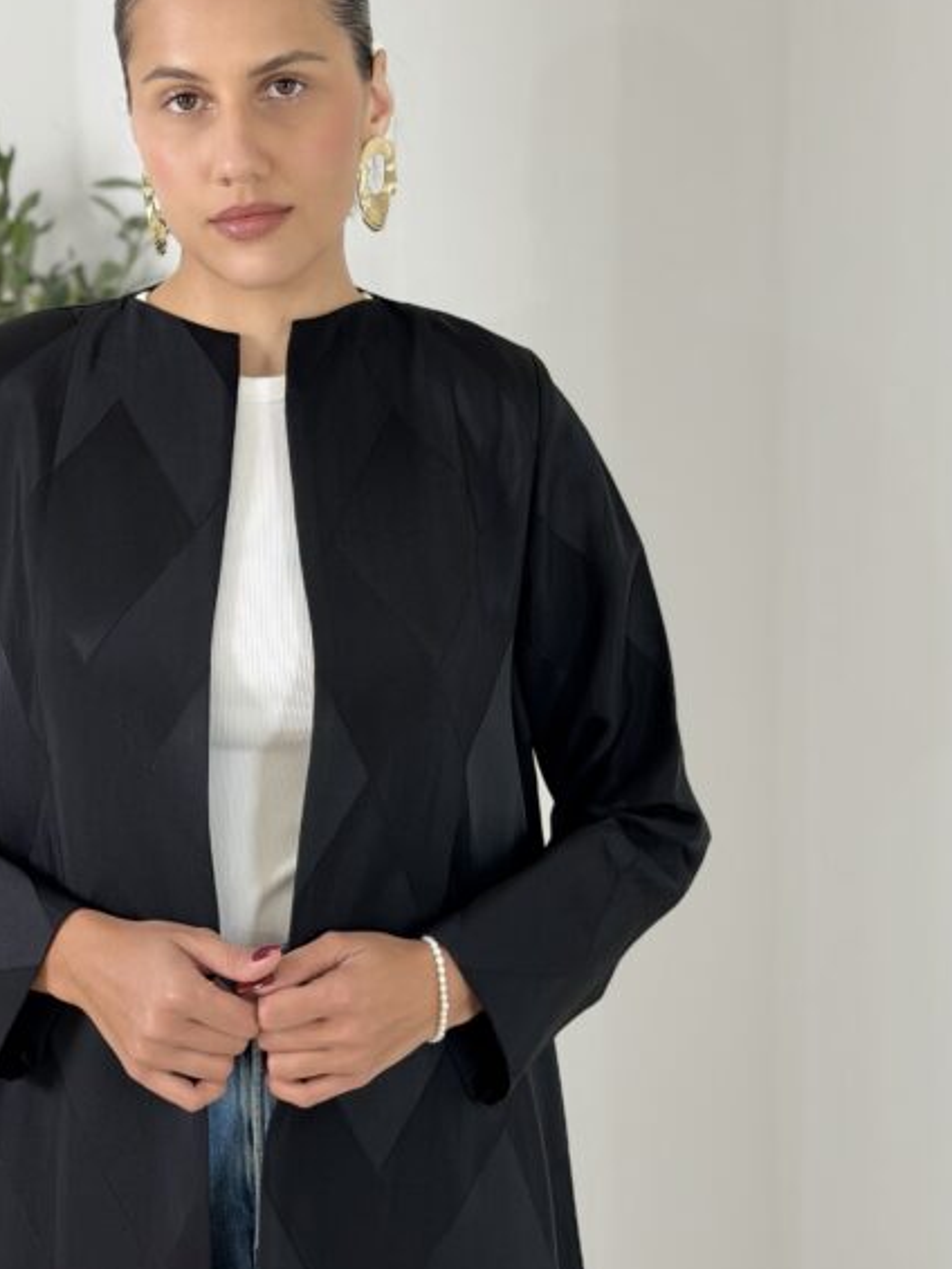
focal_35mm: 68
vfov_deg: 28.6
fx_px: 2493
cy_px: 656
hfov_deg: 21.5
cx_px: 308
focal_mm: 6.76
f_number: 1.78
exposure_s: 1/411
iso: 64
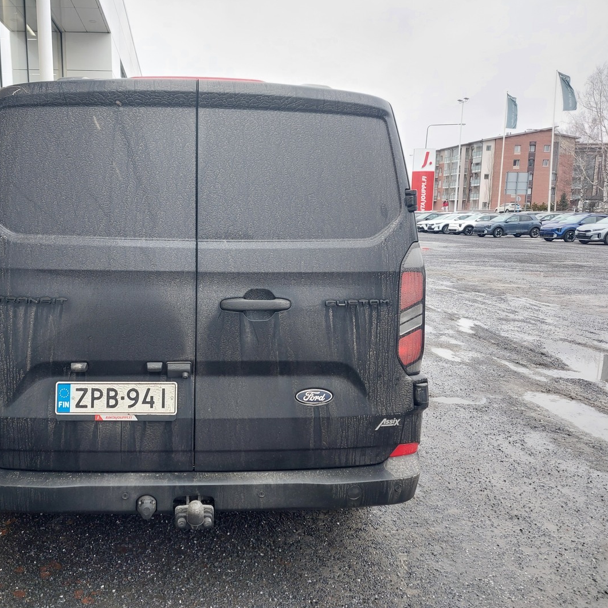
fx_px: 596
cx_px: 199
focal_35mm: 30
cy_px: 304
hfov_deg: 52.9
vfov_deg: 54.0
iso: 80
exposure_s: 1/120
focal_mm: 5.23
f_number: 1.8
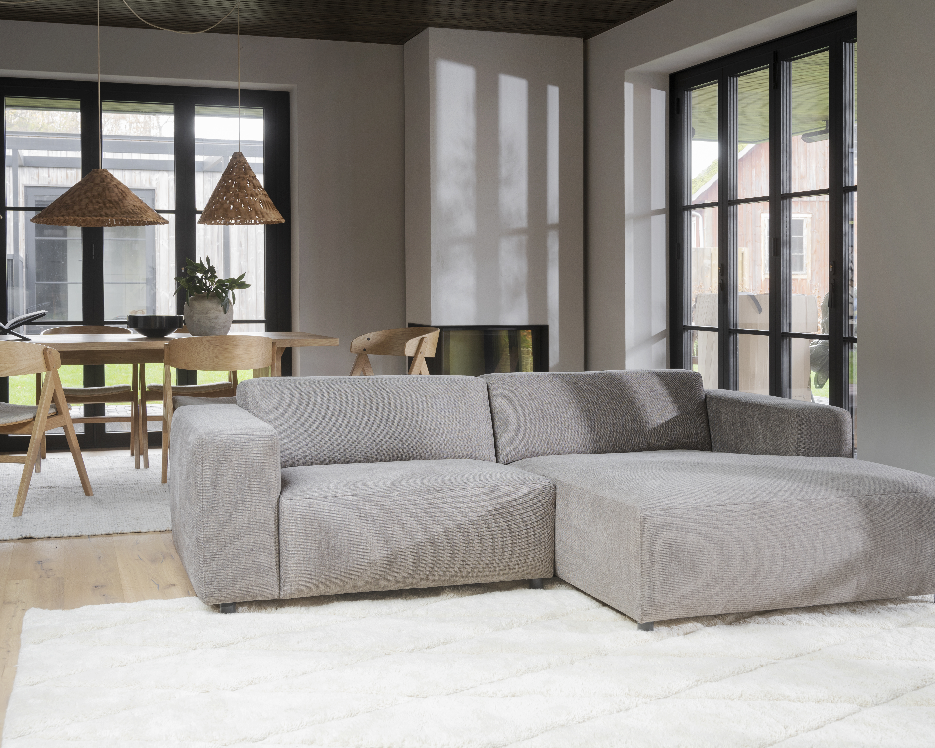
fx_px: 1273
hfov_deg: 40.3
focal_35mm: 46
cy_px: 372
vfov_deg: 32.7
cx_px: 532
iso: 100
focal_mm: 40
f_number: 7.1
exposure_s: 1/2.5
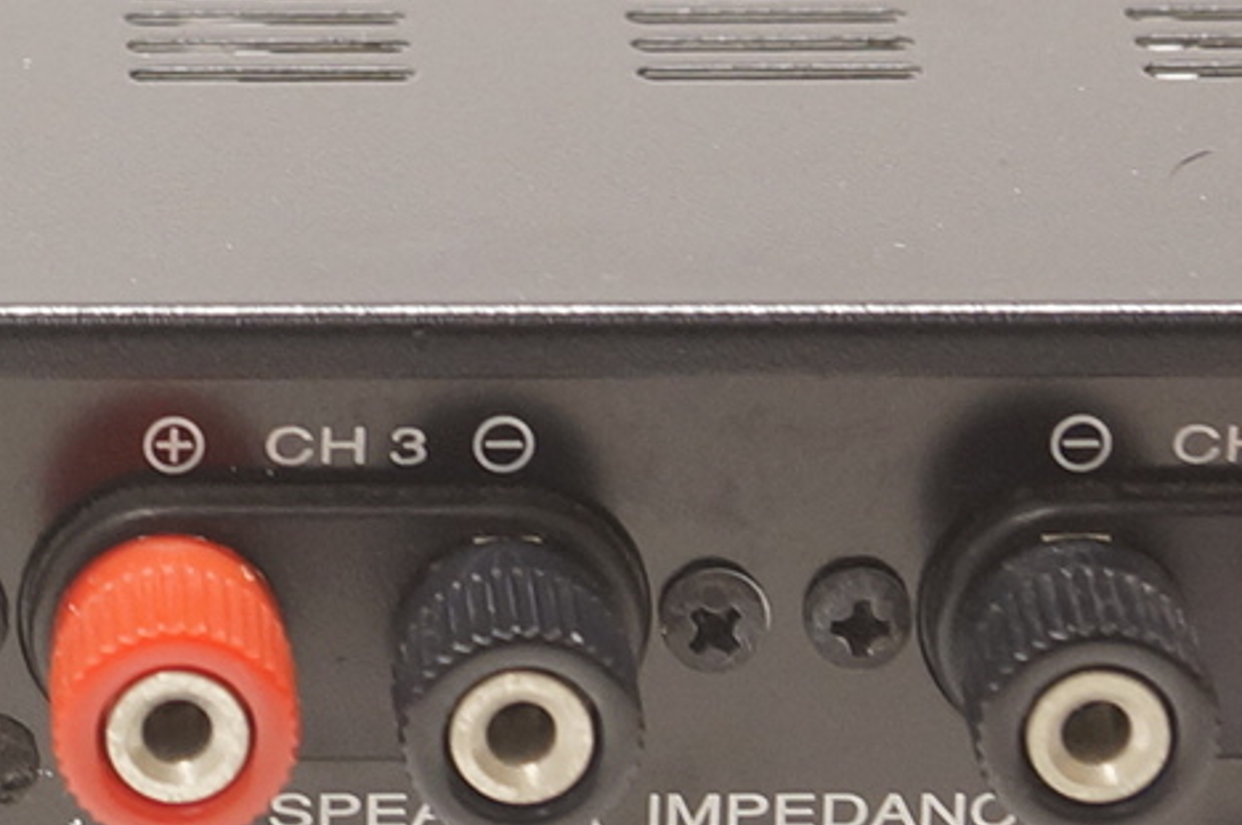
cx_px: -265
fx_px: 11621
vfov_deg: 4.0
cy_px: -382
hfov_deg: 6.1
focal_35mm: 337
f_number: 3.5
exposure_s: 1/60
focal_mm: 35
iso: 200
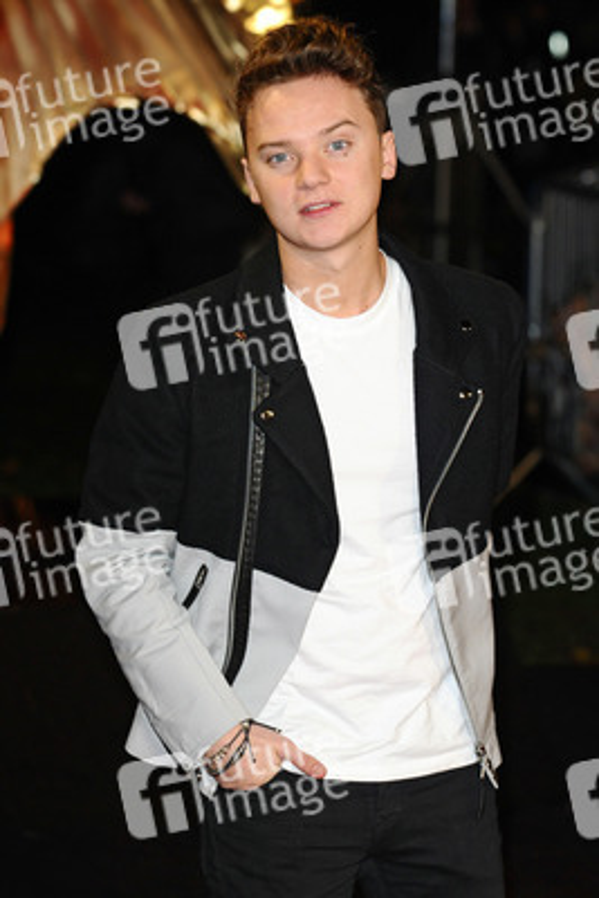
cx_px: 300
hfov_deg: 9.2
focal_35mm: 150
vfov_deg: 13.7
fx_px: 3740
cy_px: 449
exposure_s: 1/200
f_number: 4.5
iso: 640
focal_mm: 100
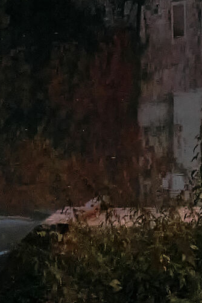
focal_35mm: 253
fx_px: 2131
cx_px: 285
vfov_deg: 7.8
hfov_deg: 5.4
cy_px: -268
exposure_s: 1/80
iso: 3200
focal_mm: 35
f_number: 2
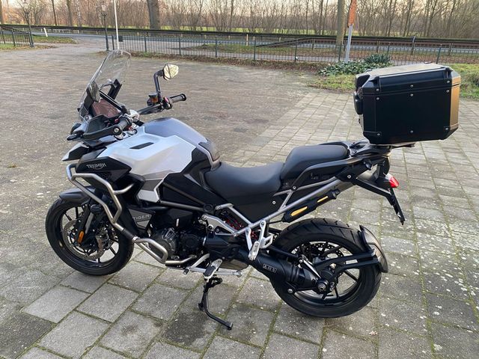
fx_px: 360
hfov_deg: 67.3
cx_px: 240
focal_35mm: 26
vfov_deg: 53.1
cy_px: 180
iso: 125
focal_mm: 4.25
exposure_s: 1/84
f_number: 1.8
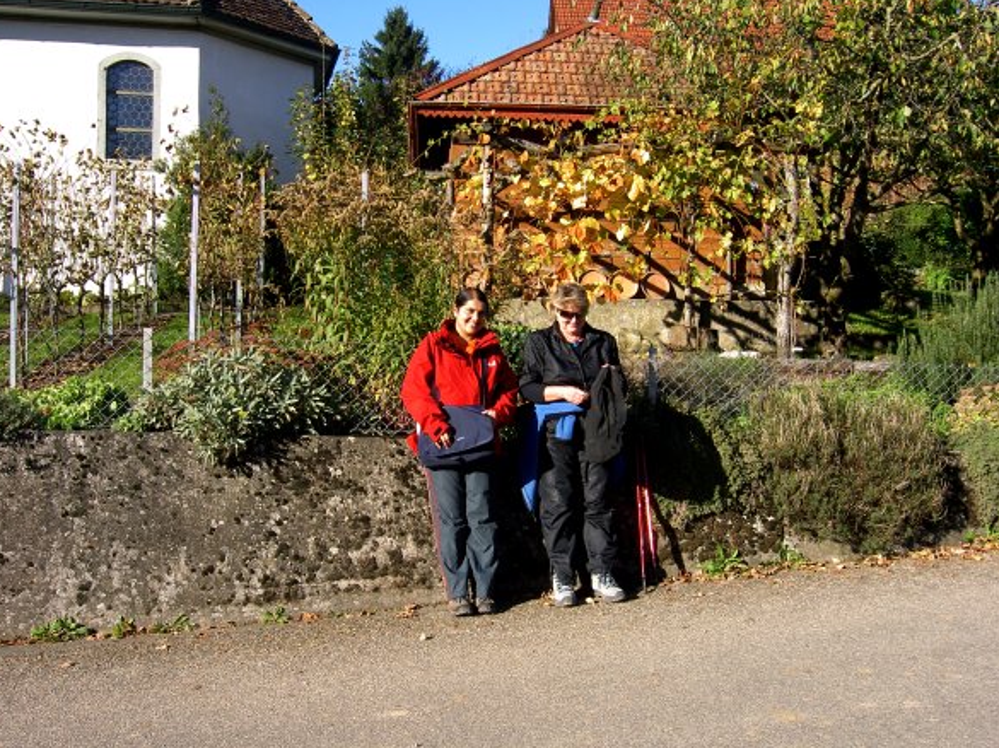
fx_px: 1125
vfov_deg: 36.8
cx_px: 488
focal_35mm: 39
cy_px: 369
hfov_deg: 47.9
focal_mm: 6.3
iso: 50
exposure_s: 1/160
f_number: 4.9
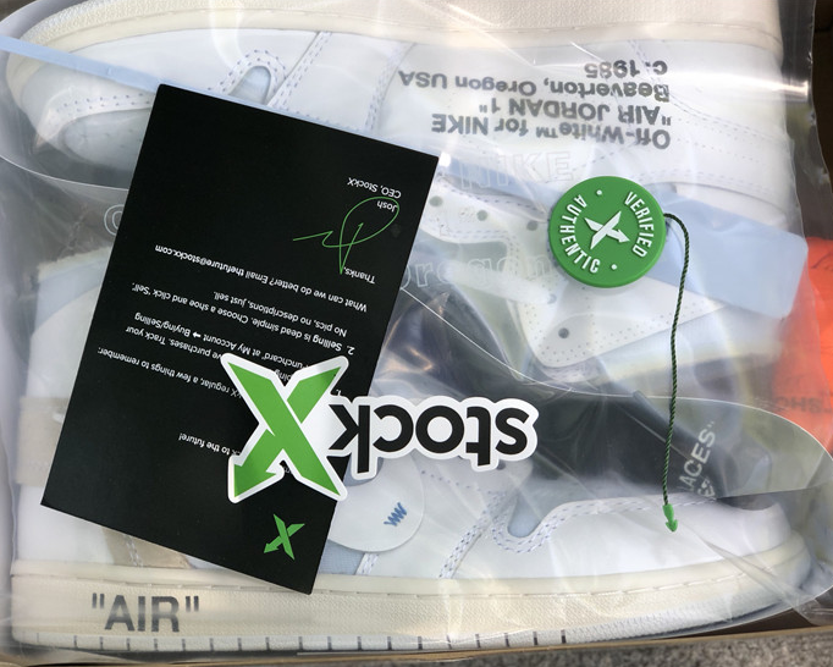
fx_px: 1356
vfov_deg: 27.6
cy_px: 336
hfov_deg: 34.1
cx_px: 393
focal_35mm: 55
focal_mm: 6
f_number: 2.4
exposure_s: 1/100
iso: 20
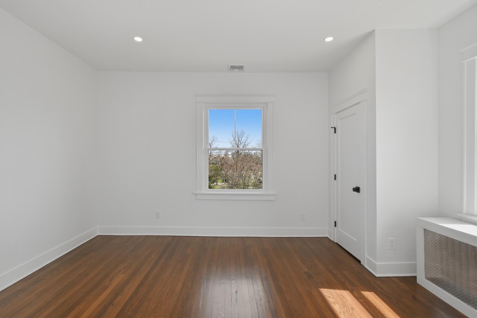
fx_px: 212
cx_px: 224
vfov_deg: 73.7
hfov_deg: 96.6
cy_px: 163
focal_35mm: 16
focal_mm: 10
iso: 125
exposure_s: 1/125
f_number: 5.6
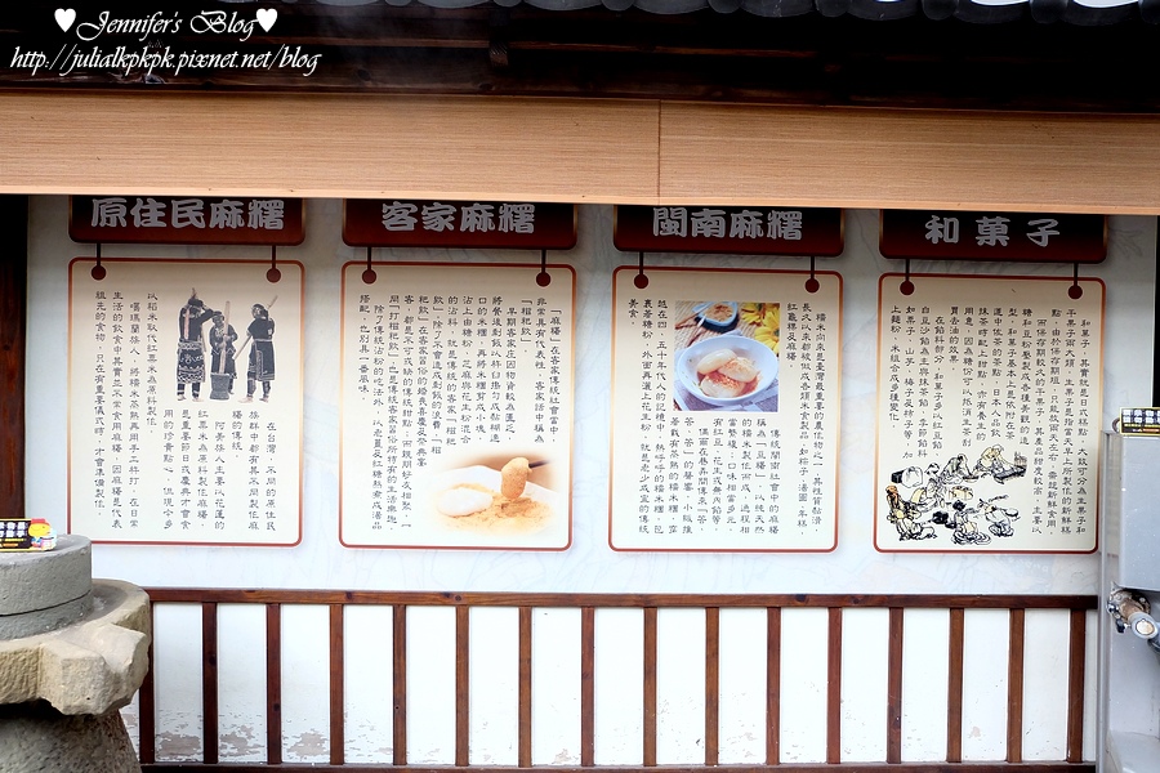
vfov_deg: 53.1
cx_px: 580
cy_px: 386
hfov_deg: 73.7
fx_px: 773
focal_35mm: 24
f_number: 3.5
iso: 800
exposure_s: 1/75
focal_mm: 16
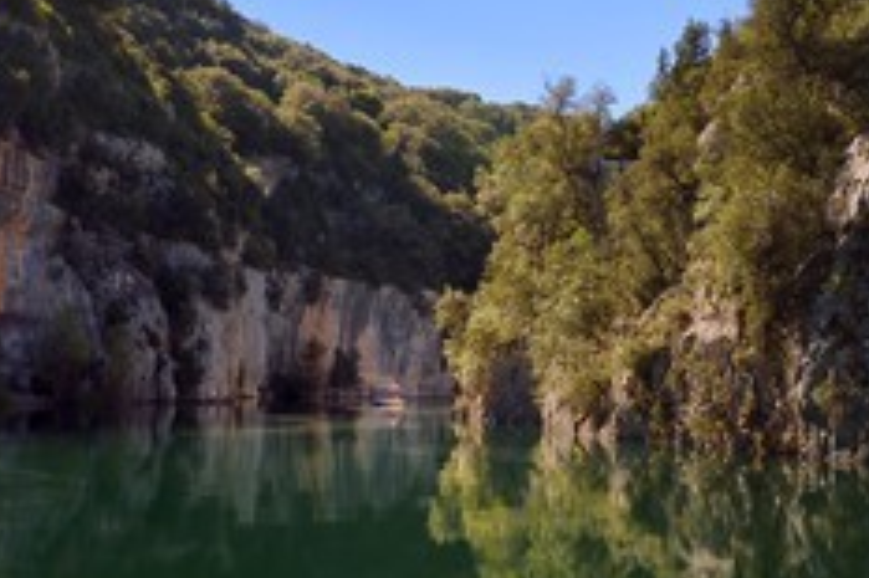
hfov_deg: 35.2
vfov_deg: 24.2
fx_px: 1351
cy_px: 276
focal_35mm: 56
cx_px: 604
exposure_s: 1/160
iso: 200
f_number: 9
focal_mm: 31
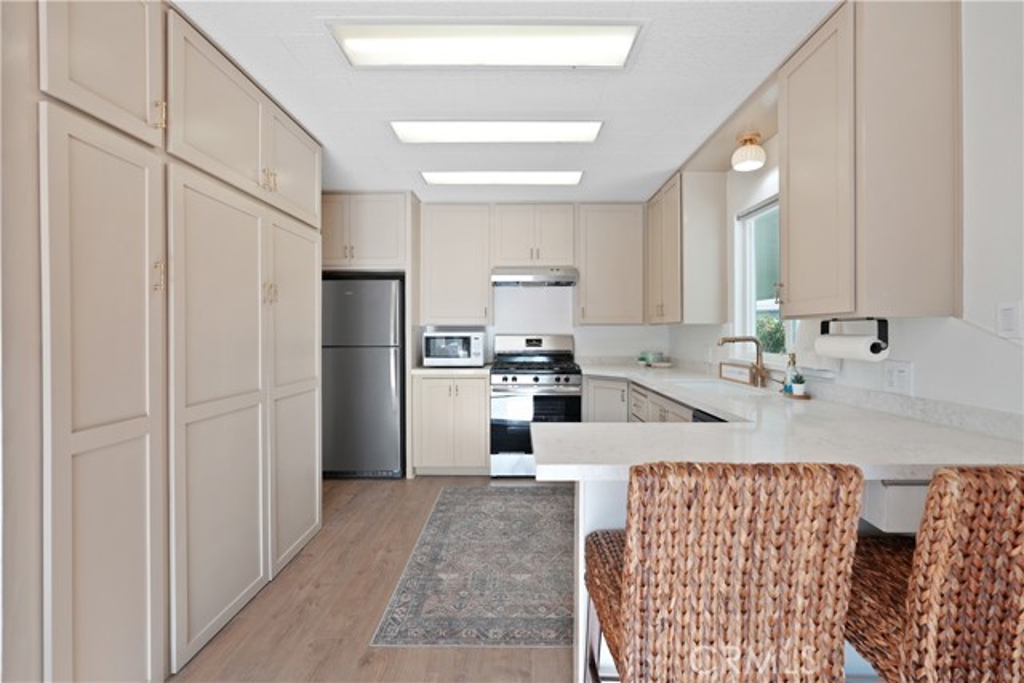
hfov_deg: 96.7
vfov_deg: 73.8
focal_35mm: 16
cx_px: 512
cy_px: 342
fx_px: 455
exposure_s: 1/25
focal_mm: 16
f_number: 4
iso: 200
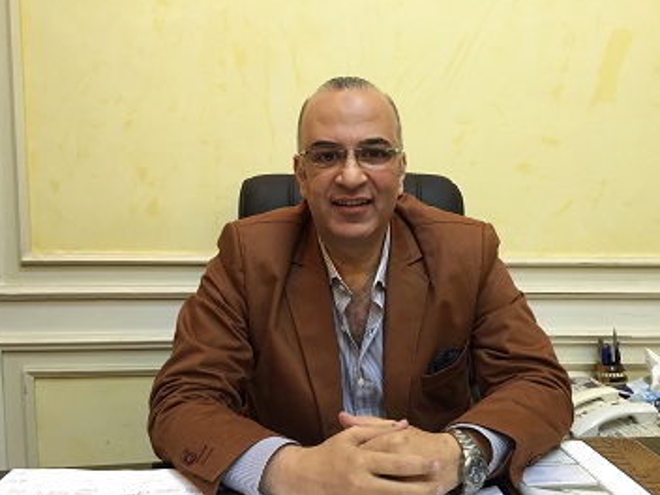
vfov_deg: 42.9
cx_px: 362
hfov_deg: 55.3
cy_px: 268
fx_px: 629
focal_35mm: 33
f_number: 2.2
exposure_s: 1/33
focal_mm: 4.15
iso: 80
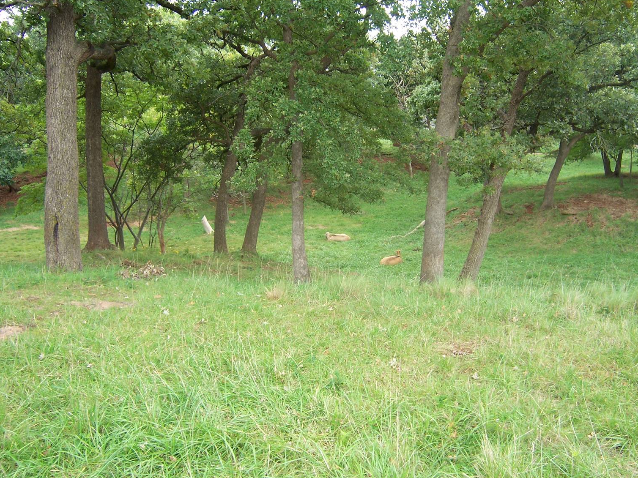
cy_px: 234
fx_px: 645
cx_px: 330
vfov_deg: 40.7
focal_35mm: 35
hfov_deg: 52.6
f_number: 3.4
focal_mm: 5.5
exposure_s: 1/60
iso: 80
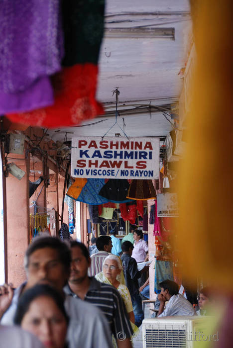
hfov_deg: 8.2
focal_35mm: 168
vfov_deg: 12.2
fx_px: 1628
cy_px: 174
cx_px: 116
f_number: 5.6
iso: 200
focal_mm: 112
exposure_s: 1/30
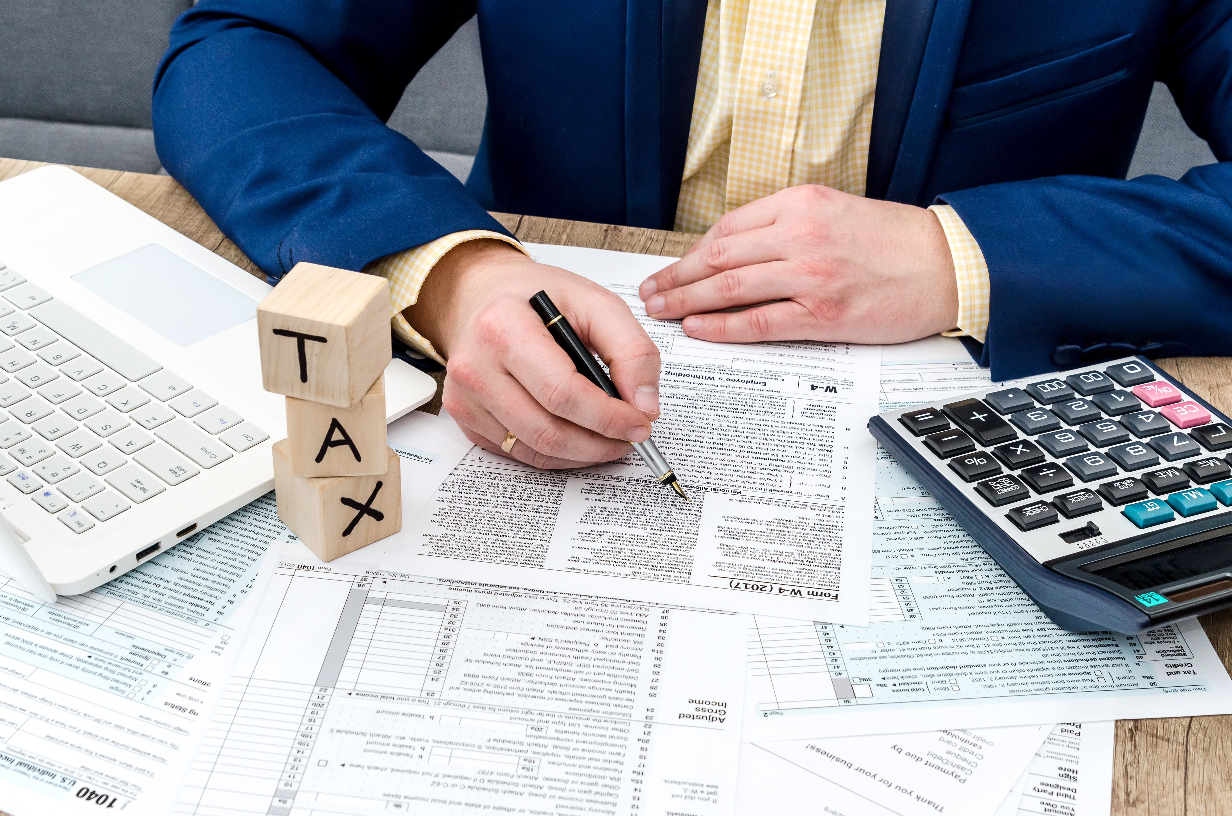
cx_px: 616
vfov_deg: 23.7
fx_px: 1947
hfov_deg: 35.1
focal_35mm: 57
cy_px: 408
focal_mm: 38
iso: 500
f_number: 8
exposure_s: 1/125
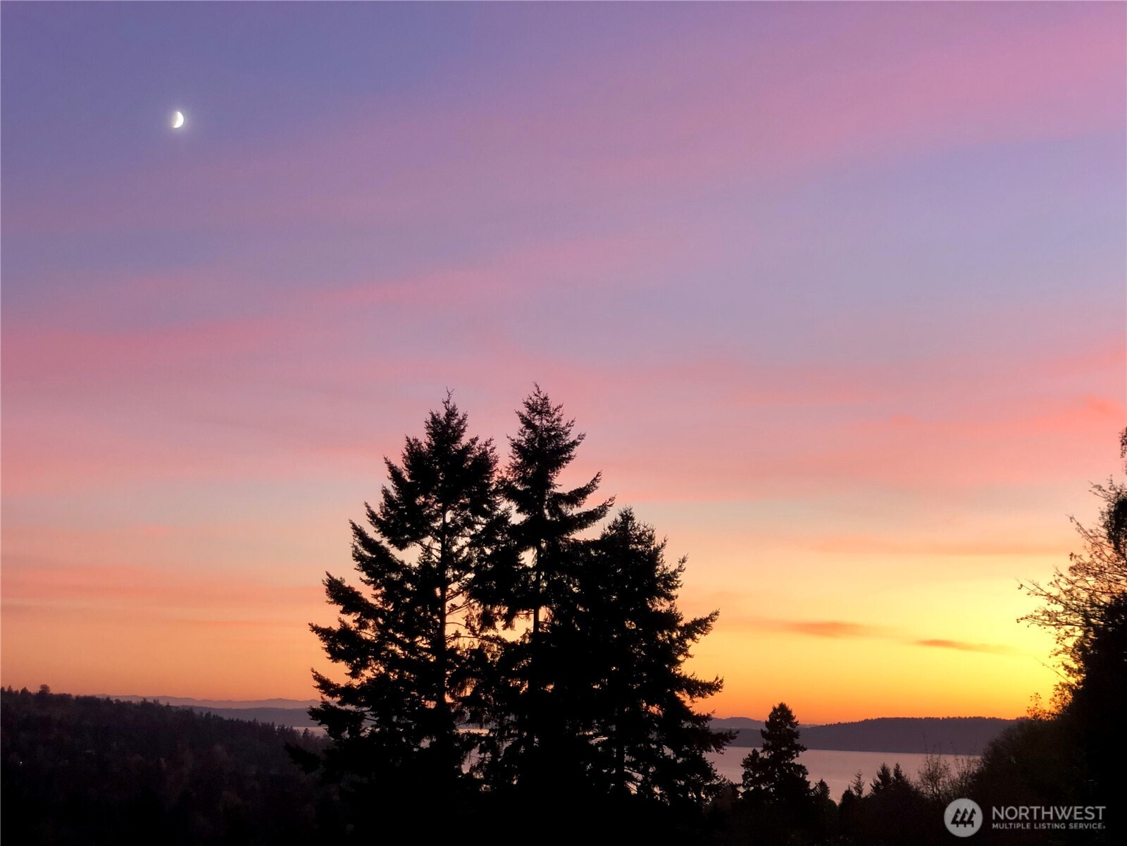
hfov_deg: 36.8
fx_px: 1693
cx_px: 564
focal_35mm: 52
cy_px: 423
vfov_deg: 28.0
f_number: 2.4
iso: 100
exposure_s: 1/40
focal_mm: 6
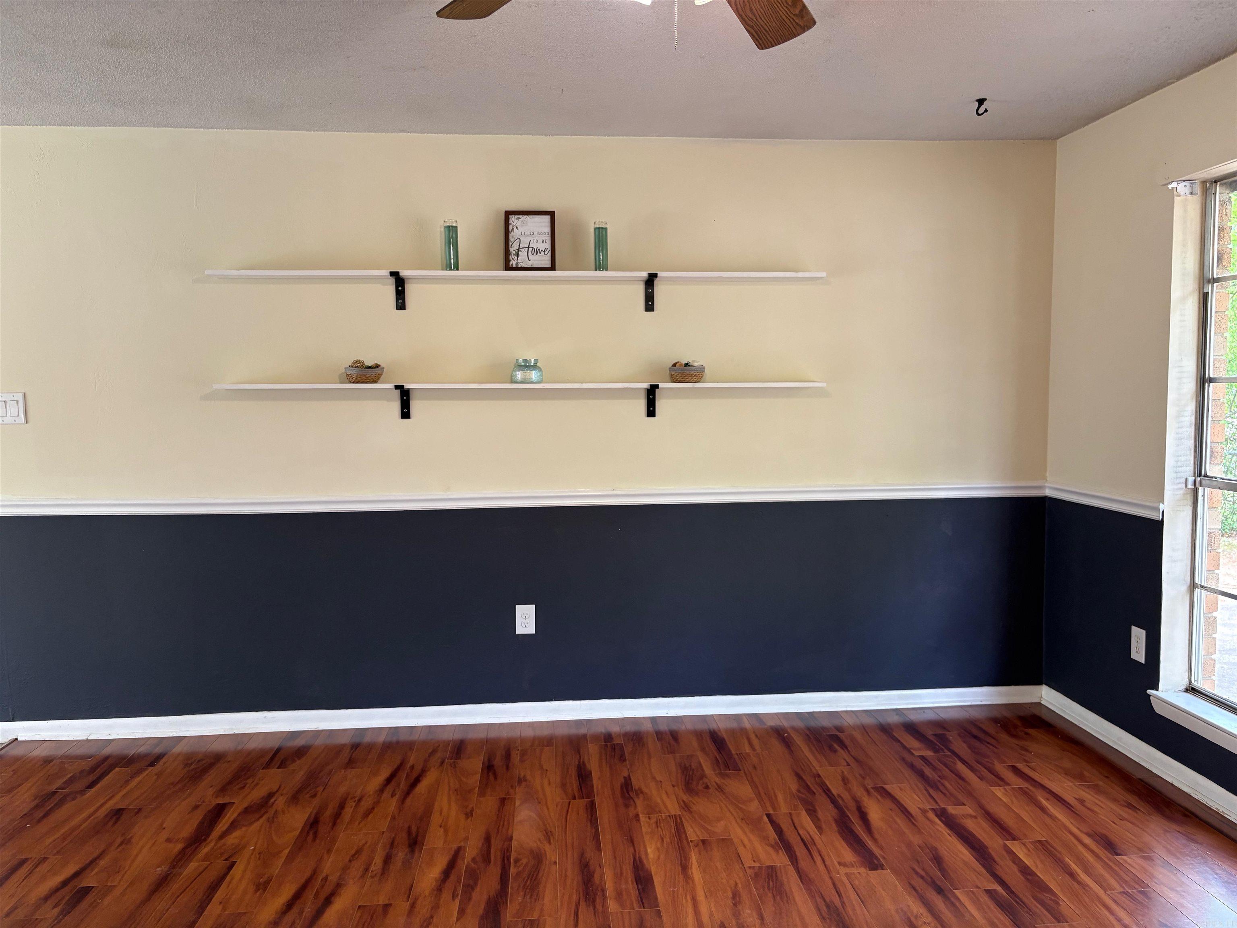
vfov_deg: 53.1
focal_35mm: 26
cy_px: 464
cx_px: 618
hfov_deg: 67.3
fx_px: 929
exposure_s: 1/60
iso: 160
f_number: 1.6
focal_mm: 5.96
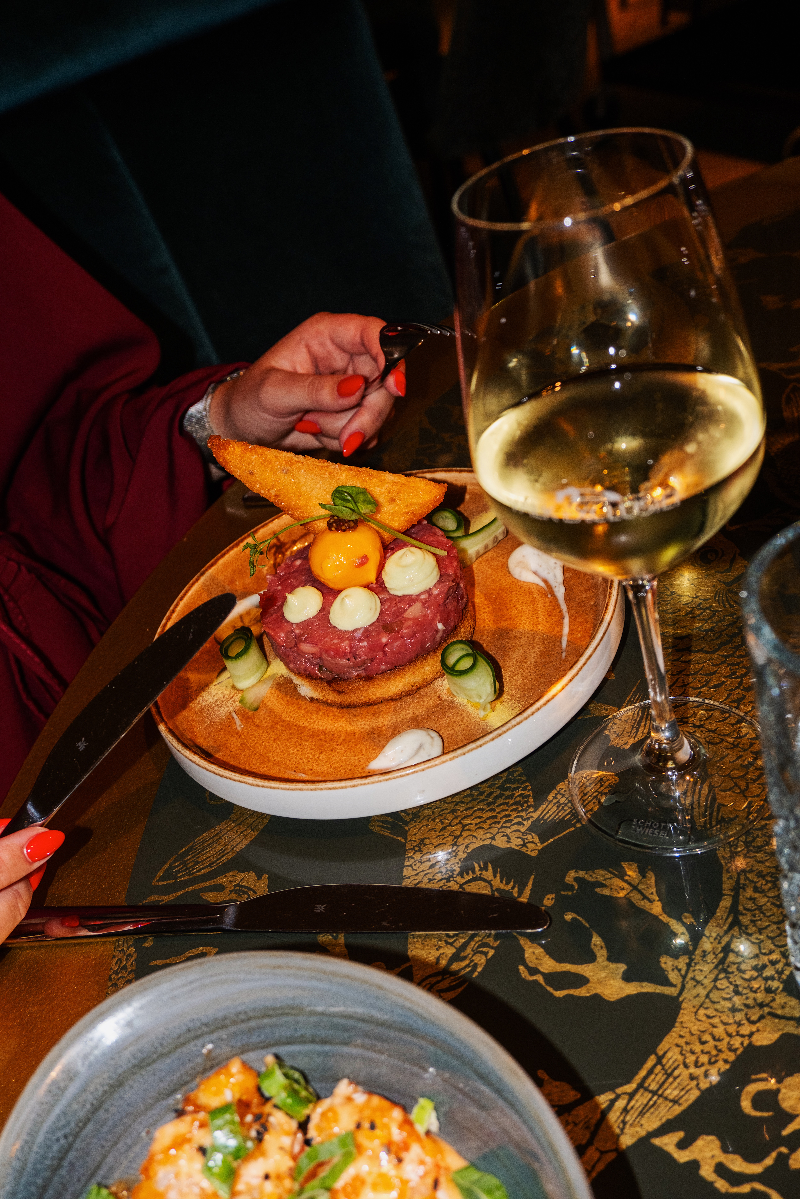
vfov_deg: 55.8
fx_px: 1133
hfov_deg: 38.9
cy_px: 600
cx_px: 400
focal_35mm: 34
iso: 400
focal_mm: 22.8
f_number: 5
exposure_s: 1/60
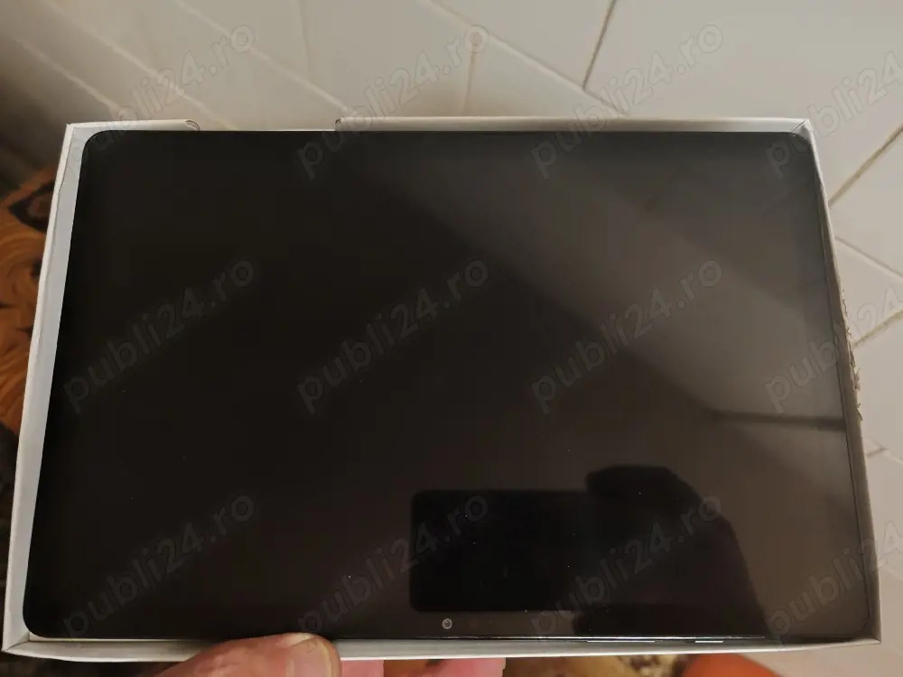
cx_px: 452
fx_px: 704
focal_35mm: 27
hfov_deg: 65.3
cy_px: 338
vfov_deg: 51.4
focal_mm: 6.12
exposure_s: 1/25
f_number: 1.9
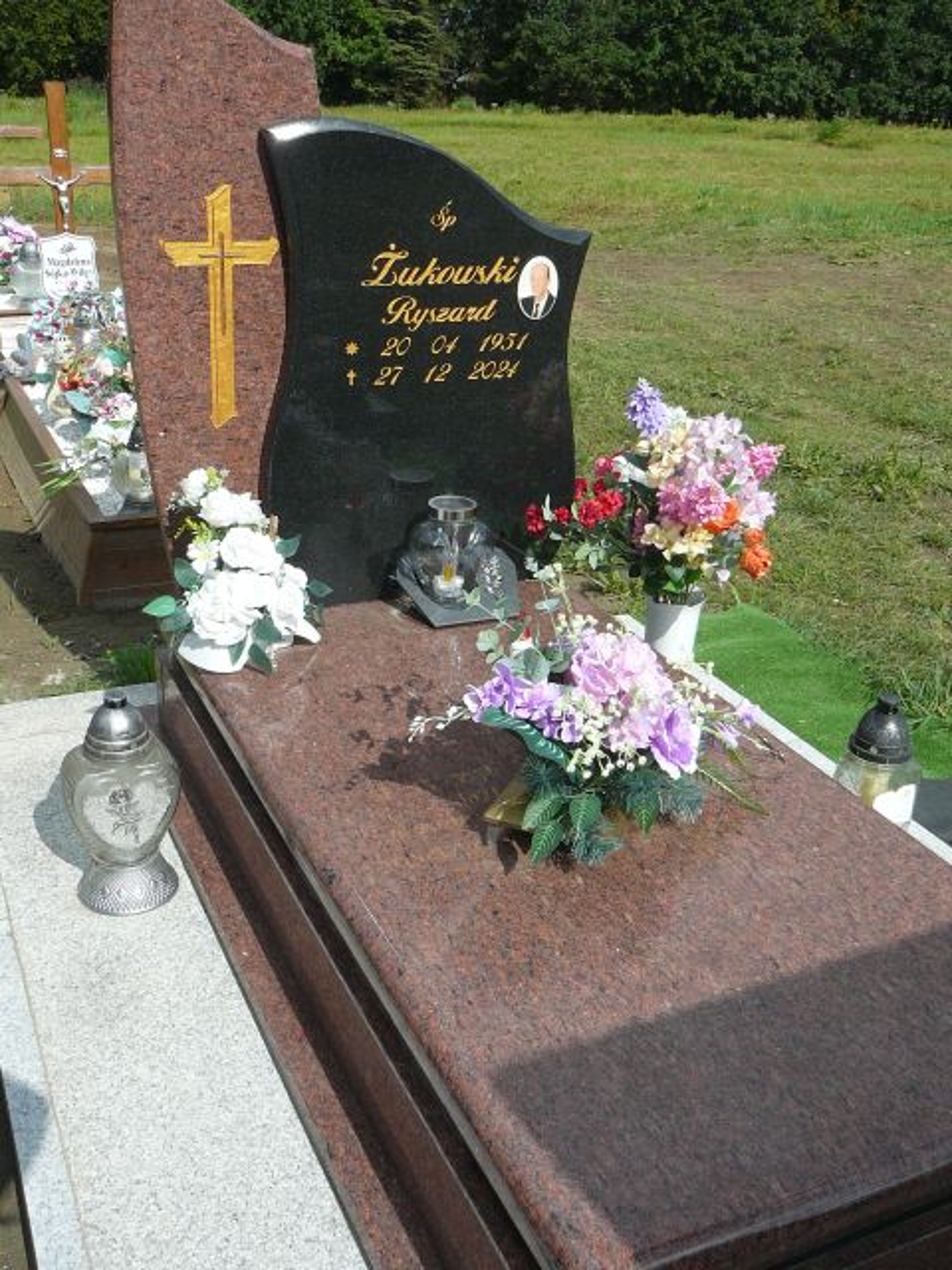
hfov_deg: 40.7
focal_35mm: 35
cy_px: 635
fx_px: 1283
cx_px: 476
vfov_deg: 52.6
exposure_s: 1/640
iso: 80
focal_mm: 5.2
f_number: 5
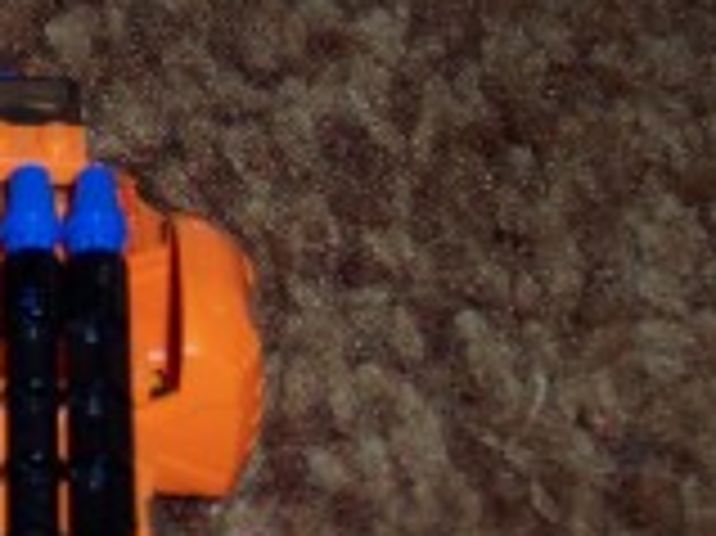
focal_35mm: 158
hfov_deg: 12.3
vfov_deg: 9.4
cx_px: -54
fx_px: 3266
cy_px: 367
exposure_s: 1/45
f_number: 3.4
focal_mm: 13.3
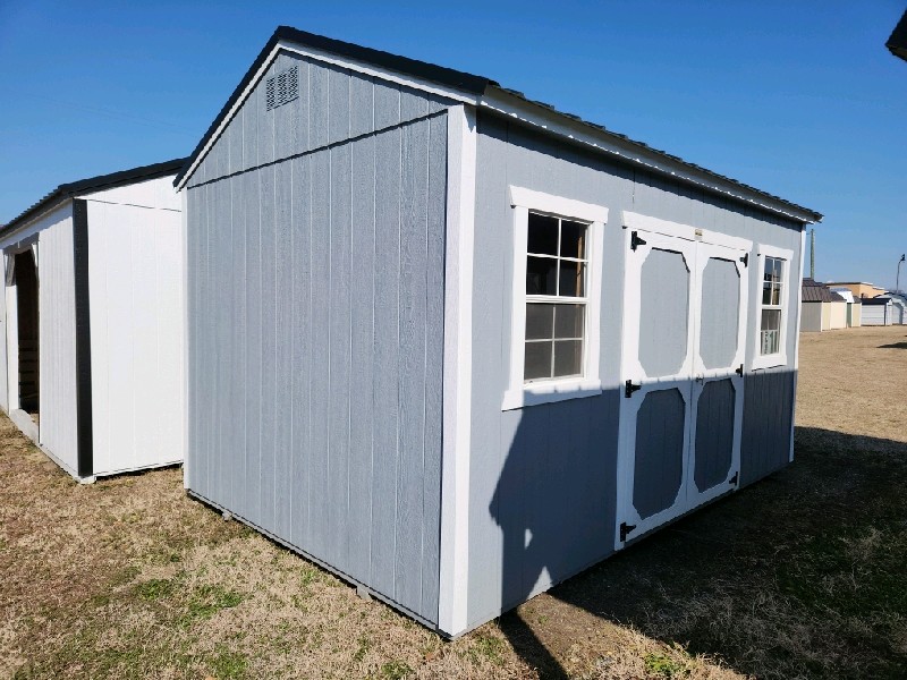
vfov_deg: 58.9
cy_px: 340
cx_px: 454
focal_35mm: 23
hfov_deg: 73.9
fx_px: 603
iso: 20
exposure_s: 1/2500
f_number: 1.8
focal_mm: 5.4
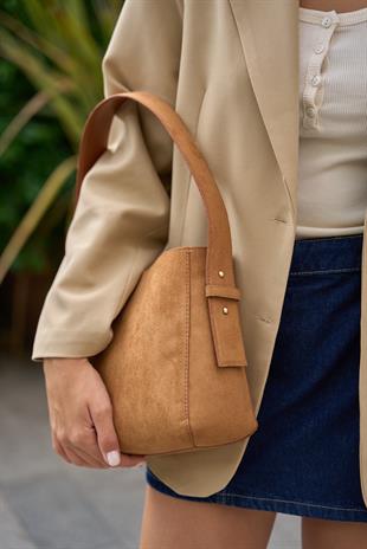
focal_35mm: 69
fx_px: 1053
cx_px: 184
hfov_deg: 19.8
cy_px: 274
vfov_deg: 29.2
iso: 160
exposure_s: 1/250
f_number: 2.8
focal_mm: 69
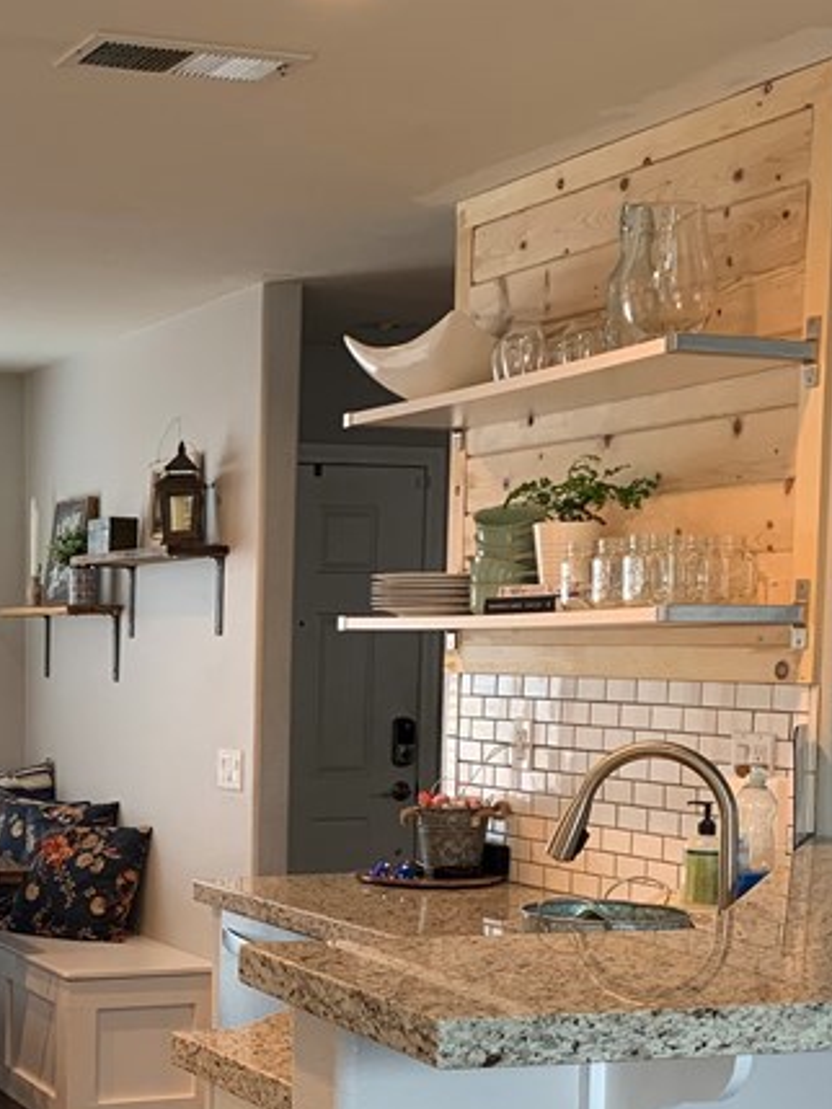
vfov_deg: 30.6
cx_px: 16
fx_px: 1986
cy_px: 848
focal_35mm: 62
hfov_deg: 22.8
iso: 80
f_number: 1.8
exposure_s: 1/60
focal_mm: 4.25
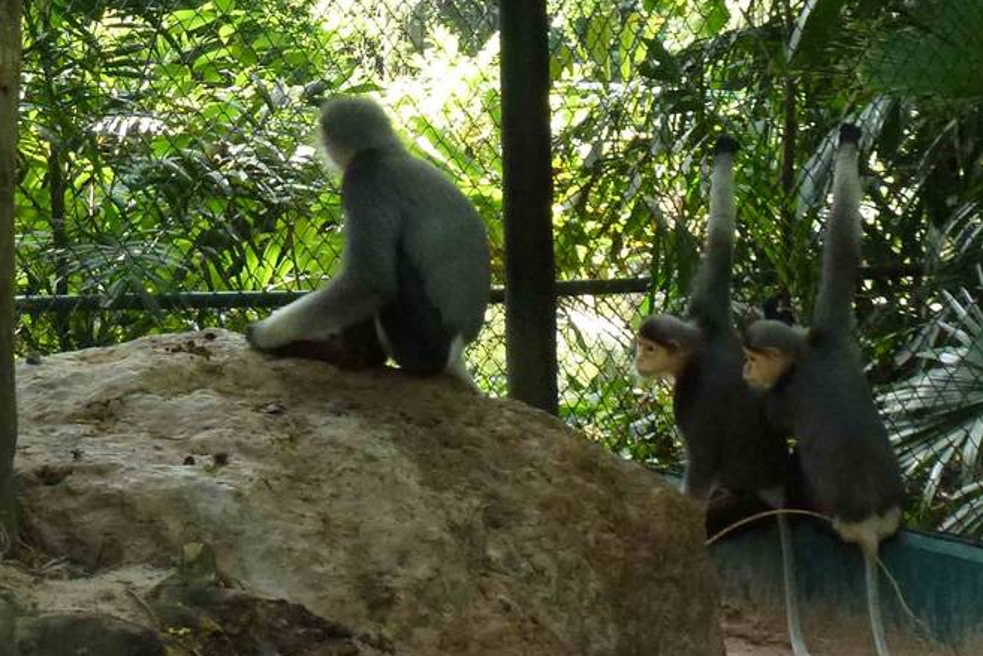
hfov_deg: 17.6
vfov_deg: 11.7
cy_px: -211
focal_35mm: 114
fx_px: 3113
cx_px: 22
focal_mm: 8
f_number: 4
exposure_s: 1/80
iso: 320
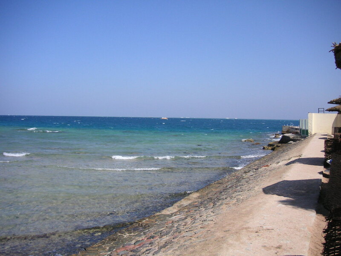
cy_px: 128
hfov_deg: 50.1
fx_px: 364
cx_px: 170
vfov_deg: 38.7
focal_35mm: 37
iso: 50
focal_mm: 6.1
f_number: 6.7
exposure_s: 1/250
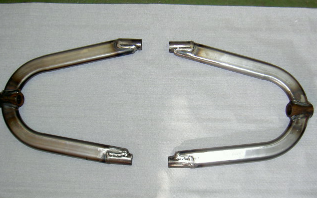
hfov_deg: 42.6
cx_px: 158
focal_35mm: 47
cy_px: 109
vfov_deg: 27.4
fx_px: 406
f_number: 2.9
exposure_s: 1/64.1
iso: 100
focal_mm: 9
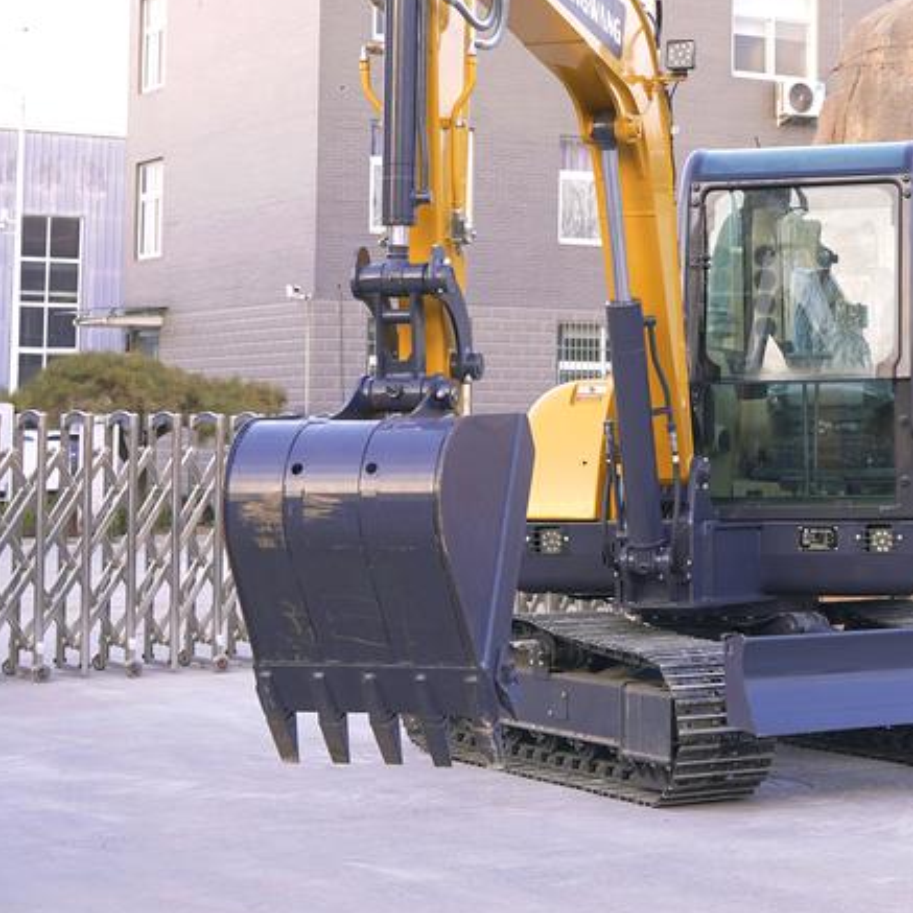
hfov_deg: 22.2
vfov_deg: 22.3
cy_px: 267
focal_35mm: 77
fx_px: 2298
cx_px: 710
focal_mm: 33
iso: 160
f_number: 4
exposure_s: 1/100
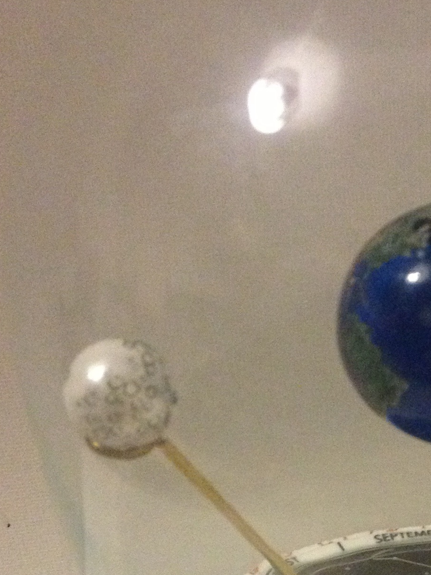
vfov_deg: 20.2
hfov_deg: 15.3
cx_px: 489
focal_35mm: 94
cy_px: 584
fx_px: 1561
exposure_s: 1/20
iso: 400
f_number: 2.4
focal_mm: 4.28
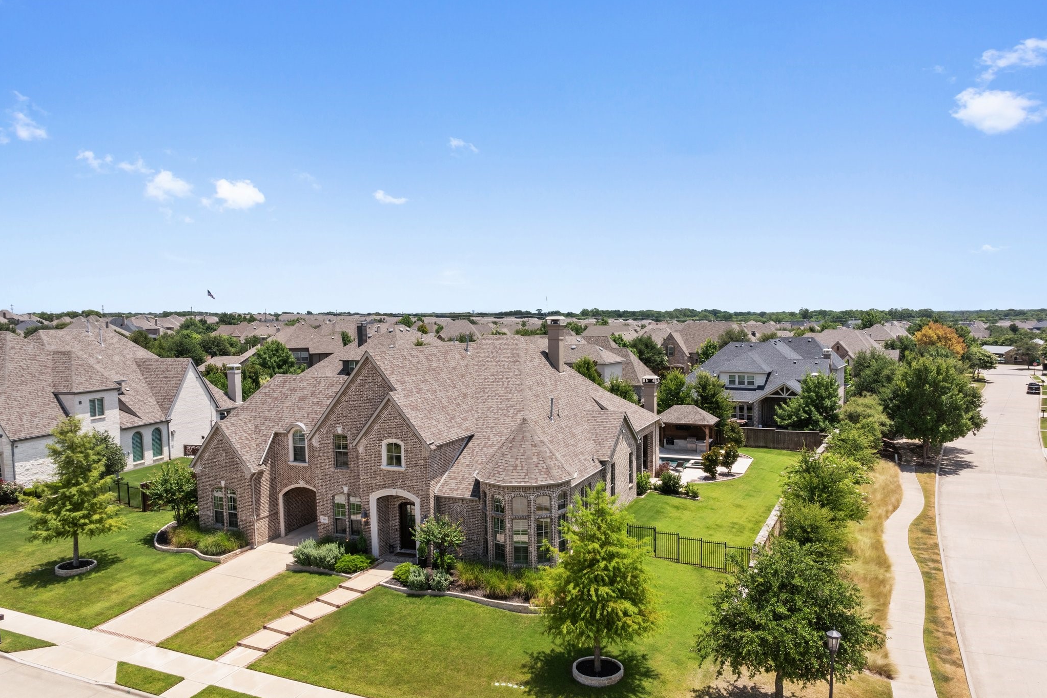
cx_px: 524
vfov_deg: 51.2
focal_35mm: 25
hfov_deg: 71.5
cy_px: 389
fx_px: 727
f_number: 9
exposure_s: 1/120
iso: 100
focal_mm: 12.29
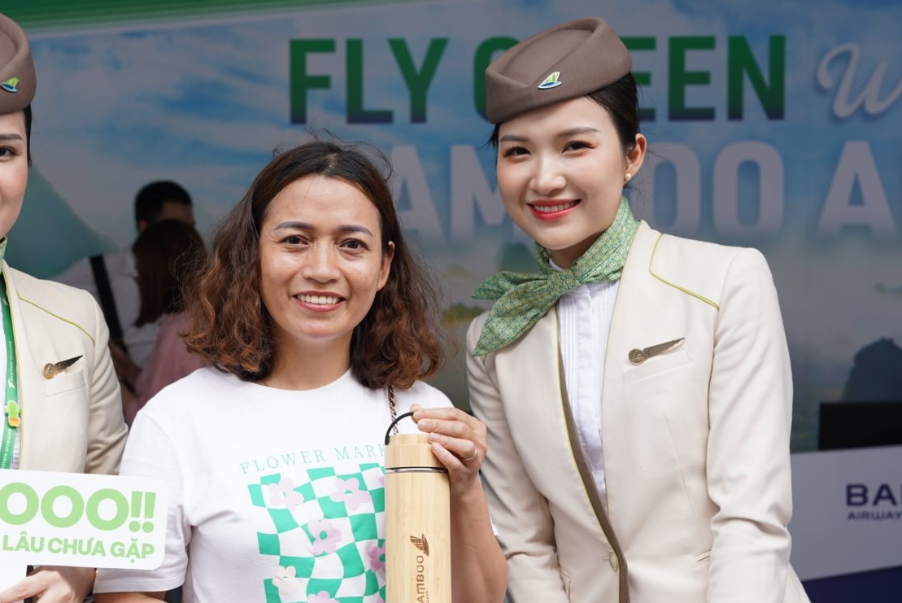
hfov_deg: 29.9
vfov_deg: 20.3
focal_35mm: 67
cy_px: 343
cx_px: 310
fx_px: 1680
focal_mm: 46
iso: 200
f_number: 5.6
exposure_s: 1/160
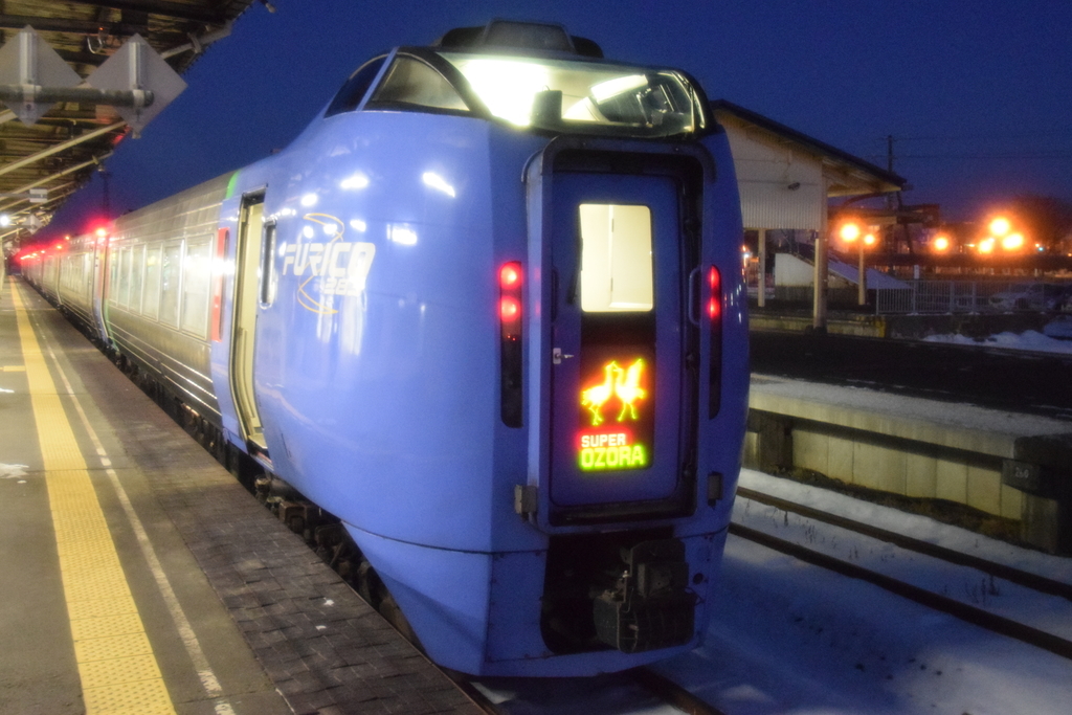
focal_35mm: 42
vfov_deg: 31.9
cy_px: 358
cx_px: 536
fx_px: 1251
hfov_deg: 46.4
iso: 8000
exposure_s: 1/15
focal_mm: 28
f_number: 8
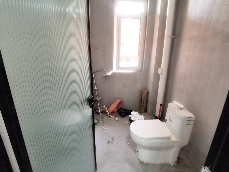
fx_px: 112
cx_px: 114
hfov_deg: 91.0
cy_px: 86
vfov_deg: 74.7
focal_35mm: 17
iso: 640
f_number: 2.2
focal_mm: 2.26
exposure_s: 1/16.7
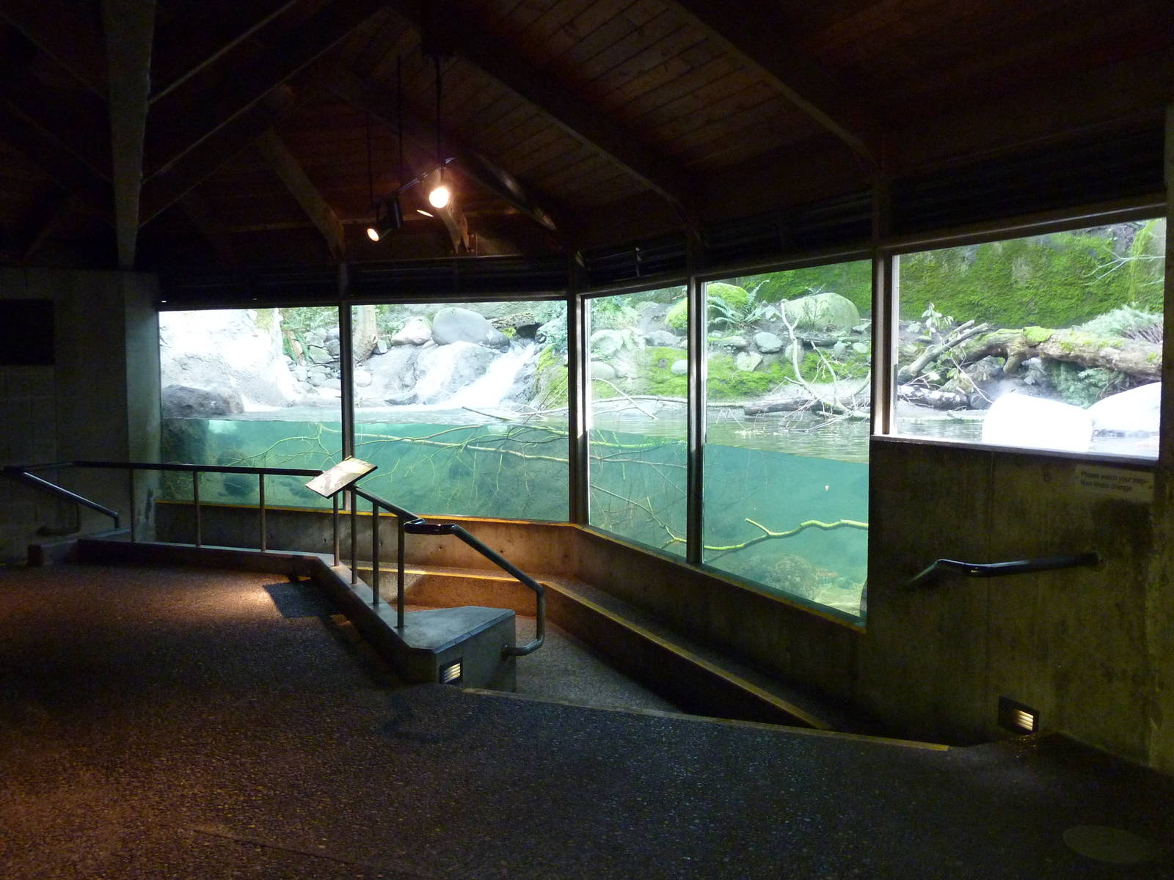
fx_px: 1017
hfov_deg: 60.0
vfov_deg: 46.8
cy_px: 440
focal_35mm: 30
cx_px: 587
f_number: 3.4
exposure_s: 1/15
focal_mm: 5
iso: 400
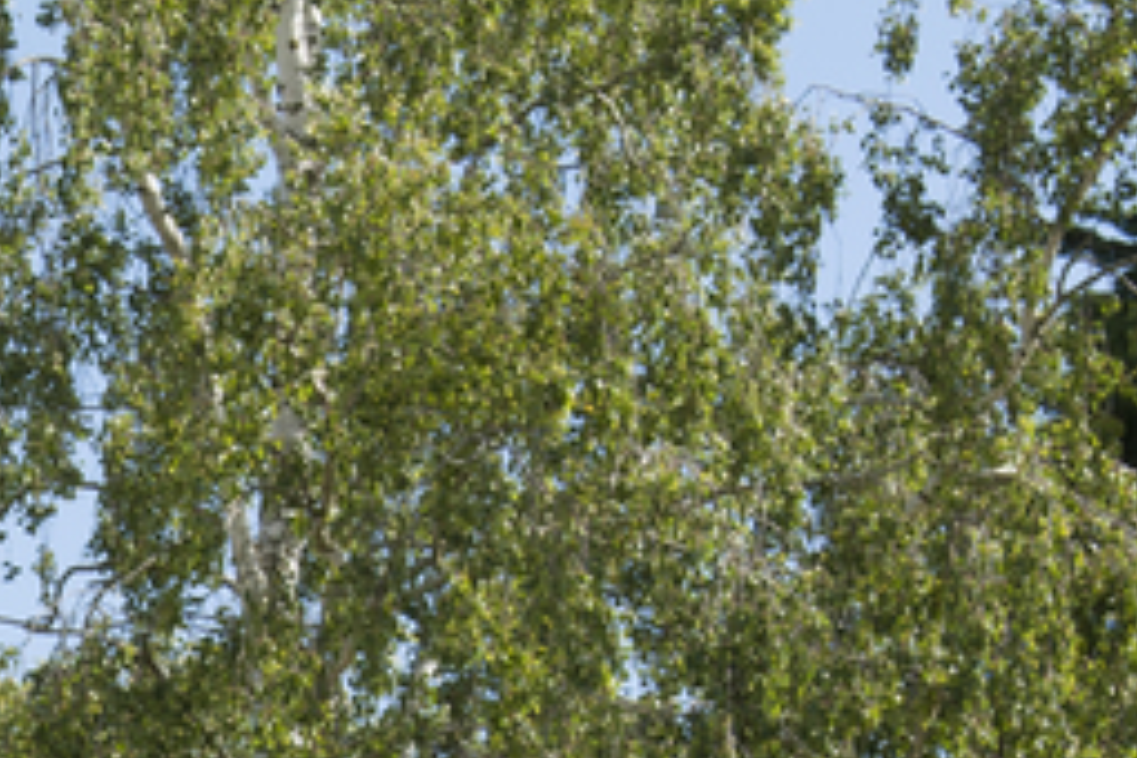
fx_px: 7548
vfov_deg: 5.6
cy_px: 1619
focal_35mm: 239
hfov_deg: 8.3
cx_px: -794
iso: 200
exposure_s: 1/320
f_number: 8
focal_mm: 42
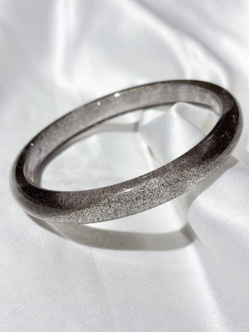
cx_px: 124
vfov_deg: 36.8
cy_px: 166
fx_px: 499
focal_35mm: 52
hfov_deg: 28.0
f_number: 1.6
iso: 32
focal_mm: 5.96
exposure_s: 1/276
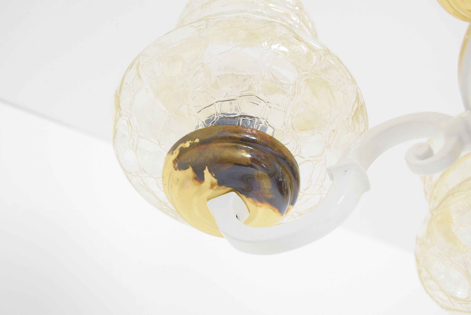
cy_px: 158
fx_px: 589
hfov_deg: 43.6
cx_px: 236
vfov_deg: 29.9
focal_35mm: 45
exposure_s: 1/125
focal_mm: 30
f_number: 5.6
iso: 1600
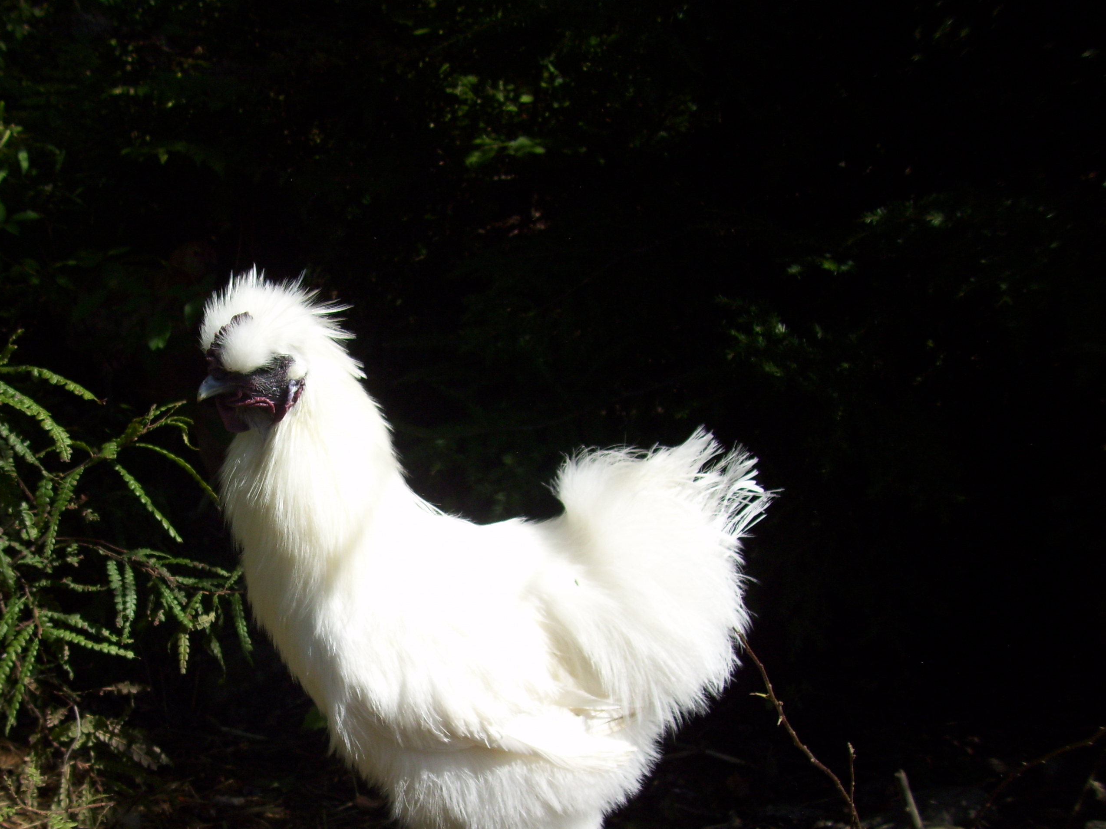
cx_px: 393
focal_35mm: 44
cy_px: 528
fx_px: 1406
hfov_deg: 42.5
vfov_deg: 32.7
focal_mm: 5.7
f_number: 2.9
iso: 80
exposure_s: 1/640
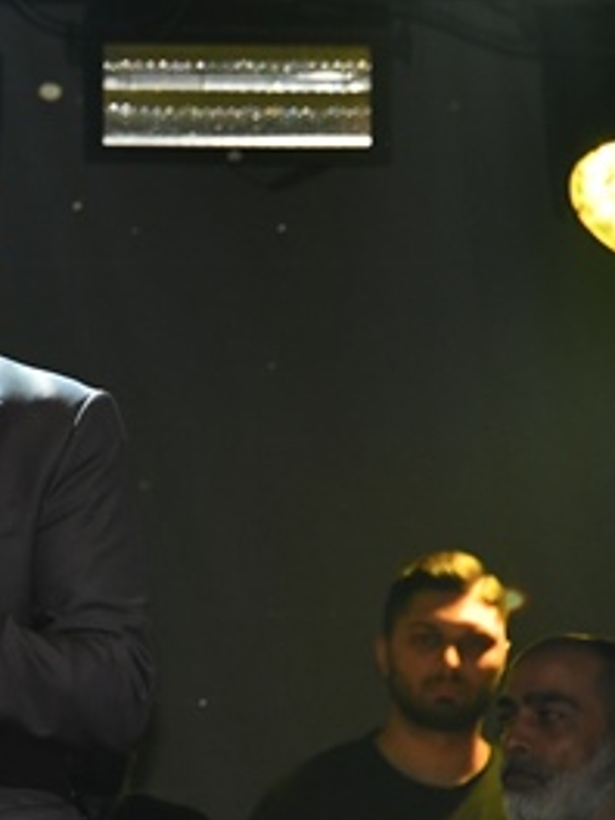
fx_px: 13810
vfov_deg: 3.4
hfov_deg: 2.5
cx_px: -286
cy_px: 256
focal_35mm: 583
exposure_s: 1/200
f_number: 6.3
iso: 1600
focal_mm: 200
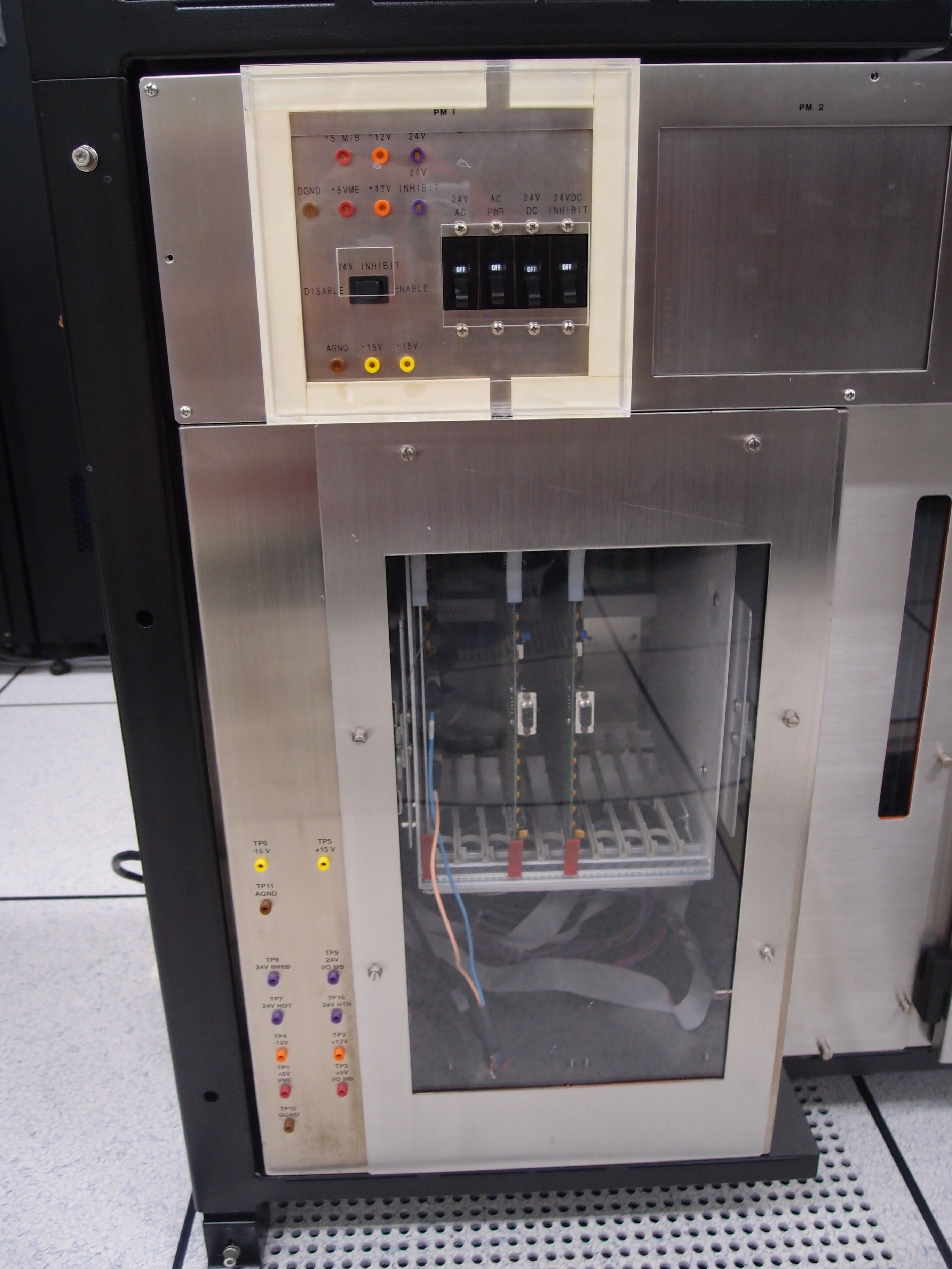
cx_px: 476
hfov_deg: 49.7
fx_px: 1027
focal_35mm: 28
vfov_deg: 63.4
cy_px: 634
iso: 200
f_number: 1.8
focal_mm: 6
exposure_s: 1/40
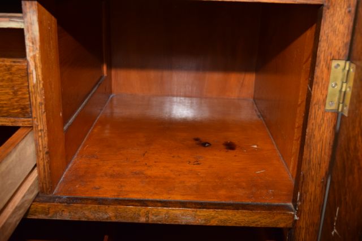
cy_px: 120
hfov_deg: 45.0
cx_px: 181
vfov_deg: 30.9
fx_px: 437
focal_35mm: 44
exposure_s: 1/125
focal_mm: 29
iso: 800
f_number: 5.6
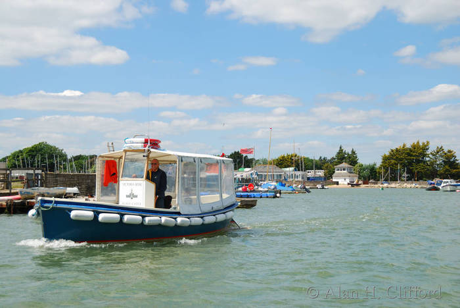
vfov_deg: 25.1
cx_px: 230
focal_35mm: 54
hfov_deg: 36.8
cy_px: 154
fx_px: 691
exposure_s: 1/640
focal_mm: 36
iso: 100
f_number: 5
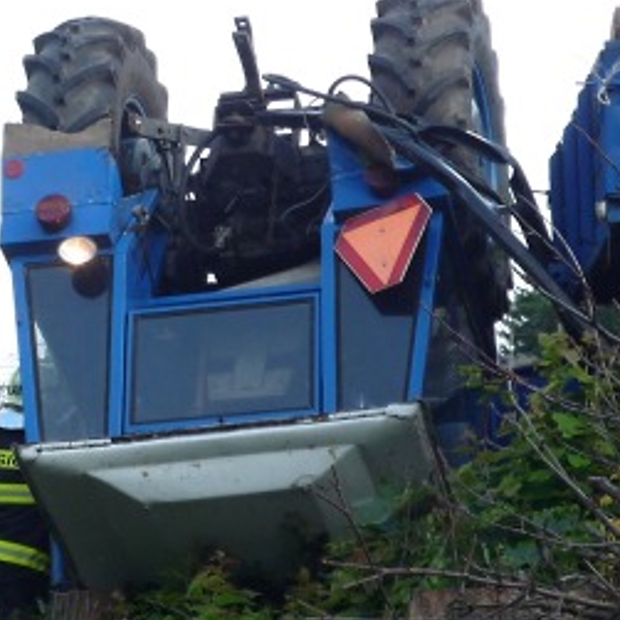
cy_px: 338
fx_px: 3546
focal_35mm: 175
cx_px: 168
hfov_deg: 10.0
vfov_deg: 10.0
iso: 100
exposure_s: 1/160
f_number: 4.9
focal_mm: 12.2
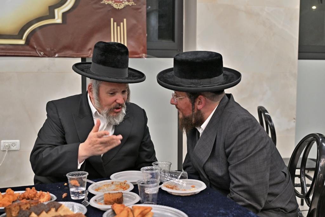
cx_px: 162
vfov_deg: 31.2
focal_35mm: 43
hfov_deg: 45.4
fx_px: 388
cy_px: 108
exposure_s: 1/160
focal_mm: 43
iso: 1000
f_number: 4
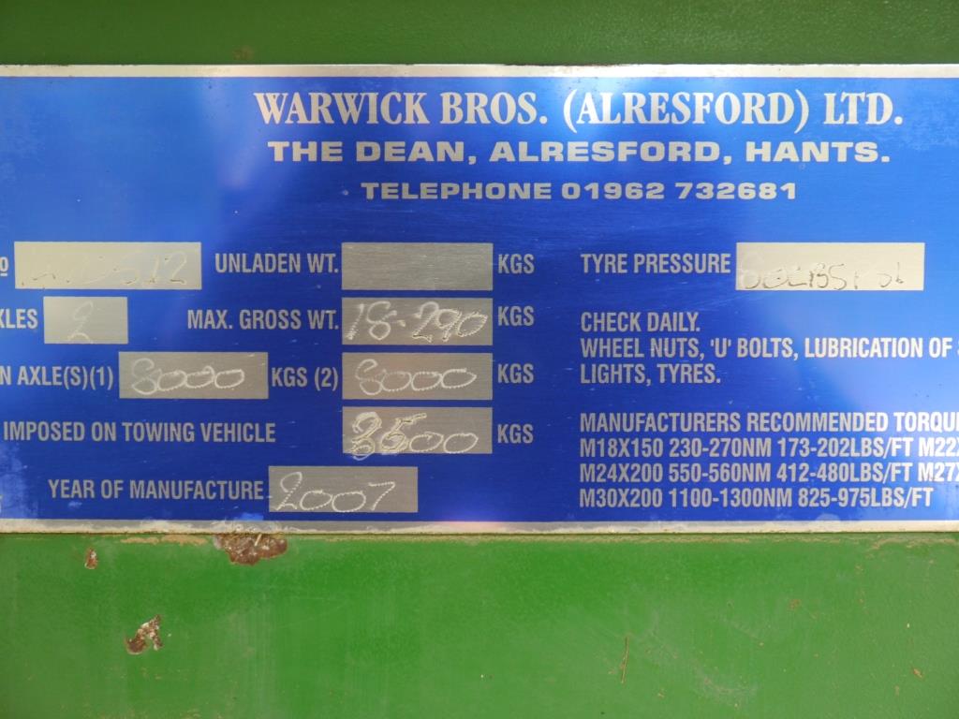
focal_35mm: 52
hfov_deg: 36.8
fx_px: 1441
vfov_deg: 28.0
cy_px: 360
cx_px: 480
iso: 640
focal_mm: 26
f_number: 4.7
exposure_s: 1/60
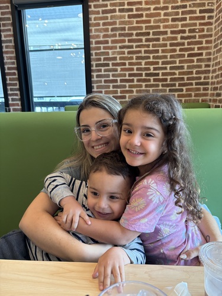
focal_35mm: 26
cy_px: 148
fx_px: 222
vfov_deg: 67.3
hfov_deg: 53.1
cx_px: 111
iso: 200
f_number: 1.6
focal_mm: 5.96
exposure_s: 1/120
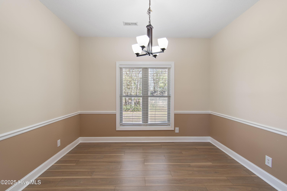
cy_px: 96
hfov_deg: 100.4
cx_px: 144
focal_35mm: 15
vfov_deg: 77.3
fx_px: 120
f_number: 4.5
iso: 100
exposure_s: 1/8
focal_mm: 10
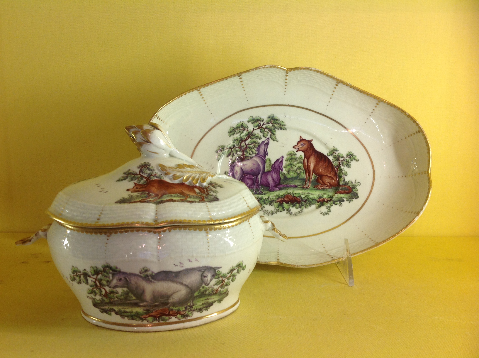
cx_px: 240
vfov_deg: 40.6
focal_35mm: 35
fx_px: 484
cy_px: 179
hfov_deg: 52.7
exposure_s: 1/40
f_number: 2.4
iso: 64
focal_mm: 4.28
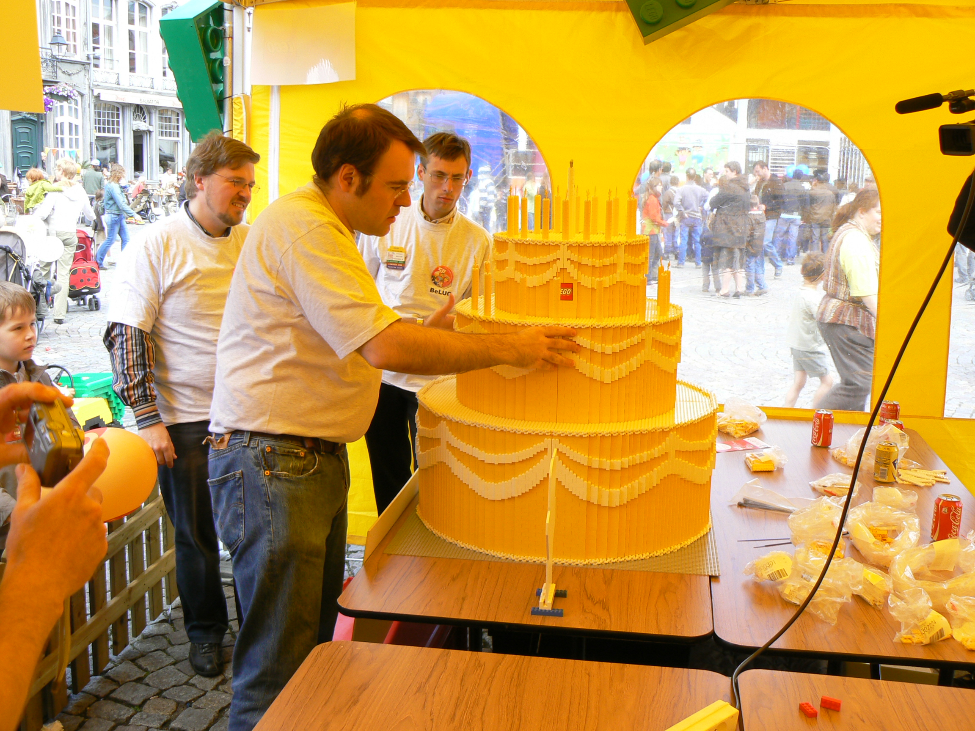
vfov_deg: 39.7
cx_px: 488
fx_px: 1014
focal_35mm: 36
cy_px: 366
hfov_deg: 51.4
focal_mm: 6
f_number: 5
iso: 80
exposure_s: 1/100
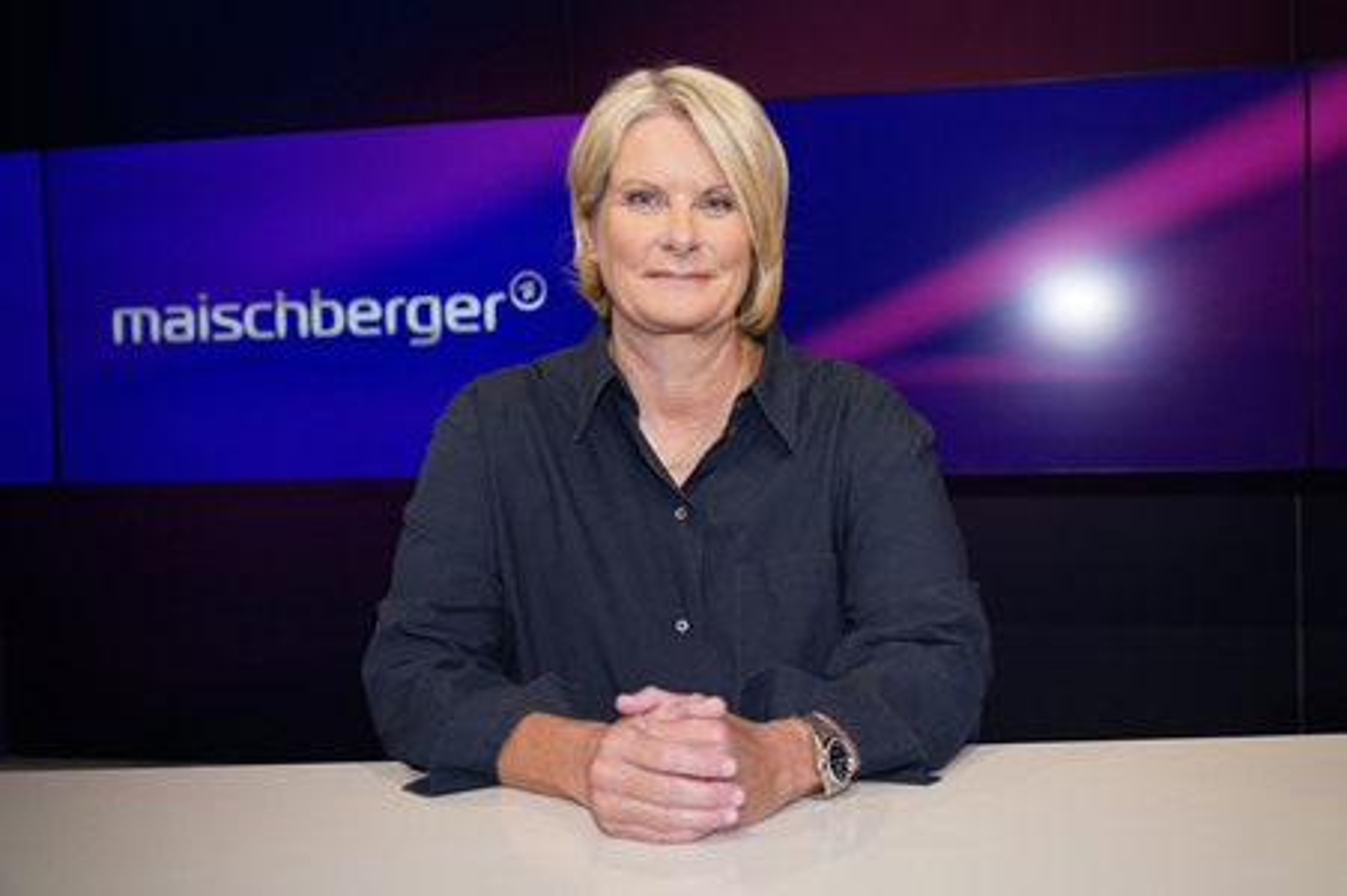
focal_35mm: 36
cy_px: 448
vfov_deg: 36.8
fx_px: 1346
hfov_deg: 53.2
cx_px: 674
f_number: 5
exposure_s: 1/160
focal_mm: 36
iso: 2000
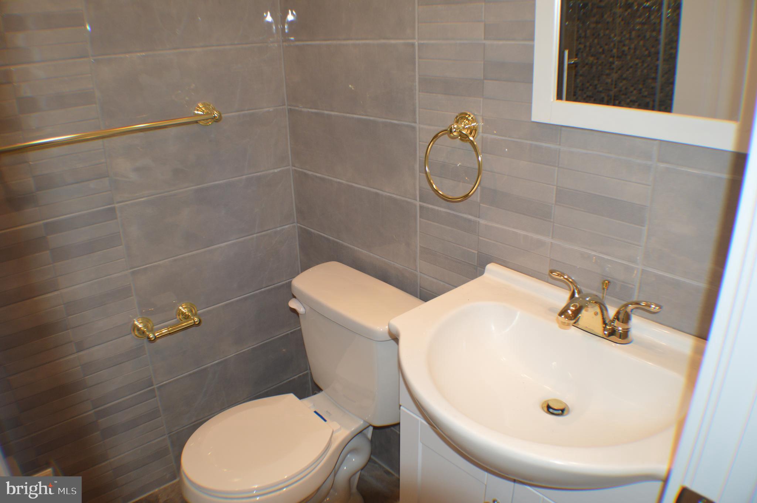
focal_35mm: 33
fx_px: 693
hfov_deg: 57.3
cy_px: 252
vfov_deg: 39.9
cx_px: 378
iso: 400
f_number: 4
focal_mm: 22
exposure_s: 1/125
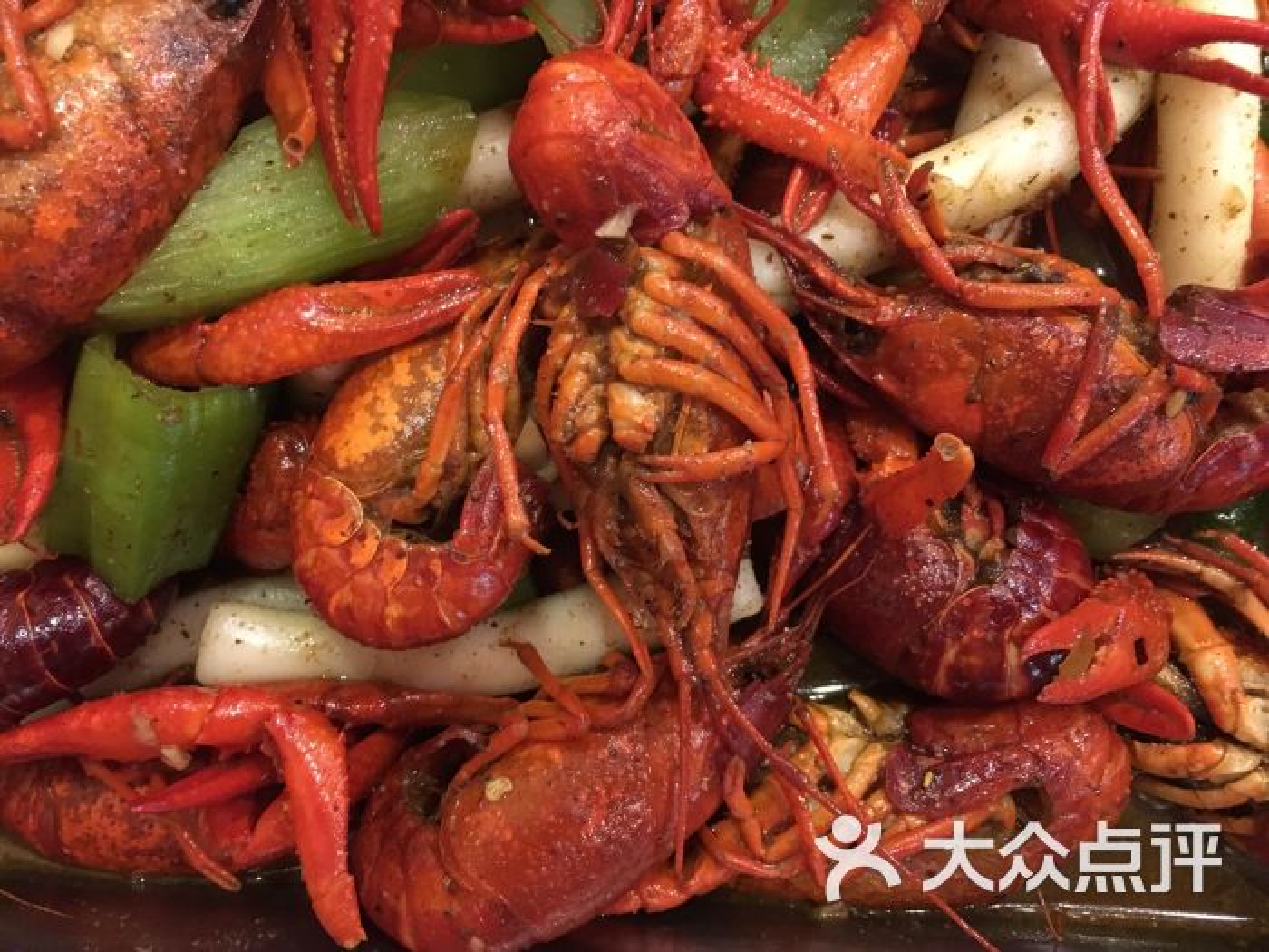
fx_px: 1063
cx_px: 634
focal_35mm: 29
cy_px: 476
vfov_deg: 48.2
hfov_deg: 61.7
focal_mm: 4.15
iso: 400
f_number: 2.2
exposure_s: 1/17
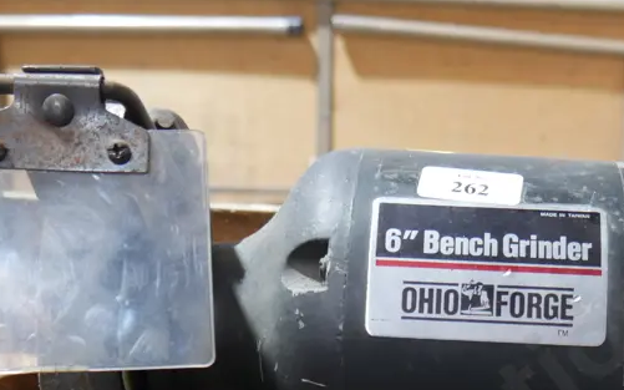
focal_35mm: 65
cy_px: 458
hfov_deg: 31.1
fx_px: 1105
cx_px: 448
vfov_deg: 19.0
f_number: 3.6
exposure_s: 1/60
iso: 1000
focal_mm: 15
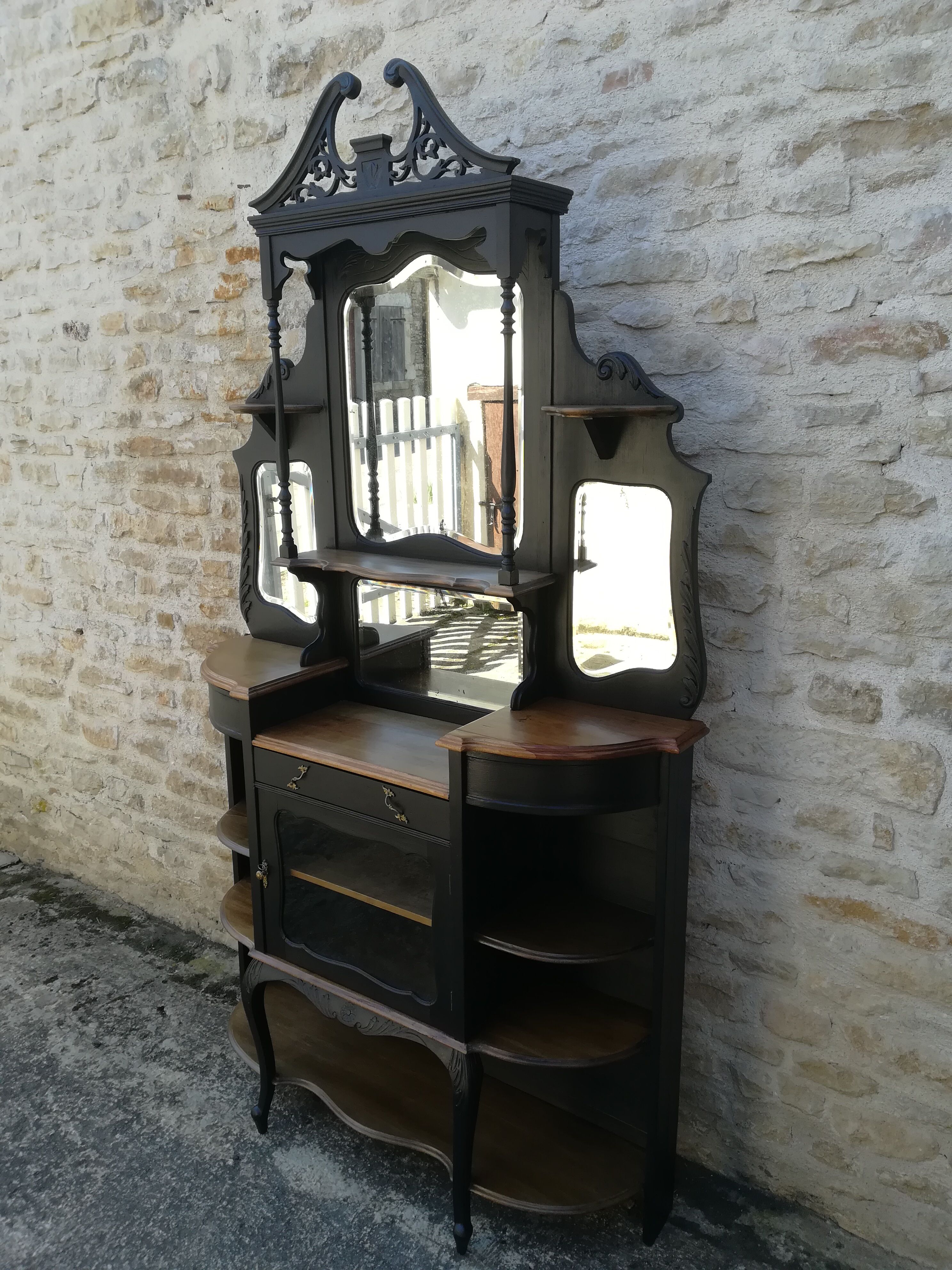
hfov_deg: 53.1
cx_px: 476
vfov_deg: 67.3
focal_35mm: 26
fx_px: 953
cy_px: 635
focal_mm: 3.83
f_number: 2.2
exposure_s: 1/211
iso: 50
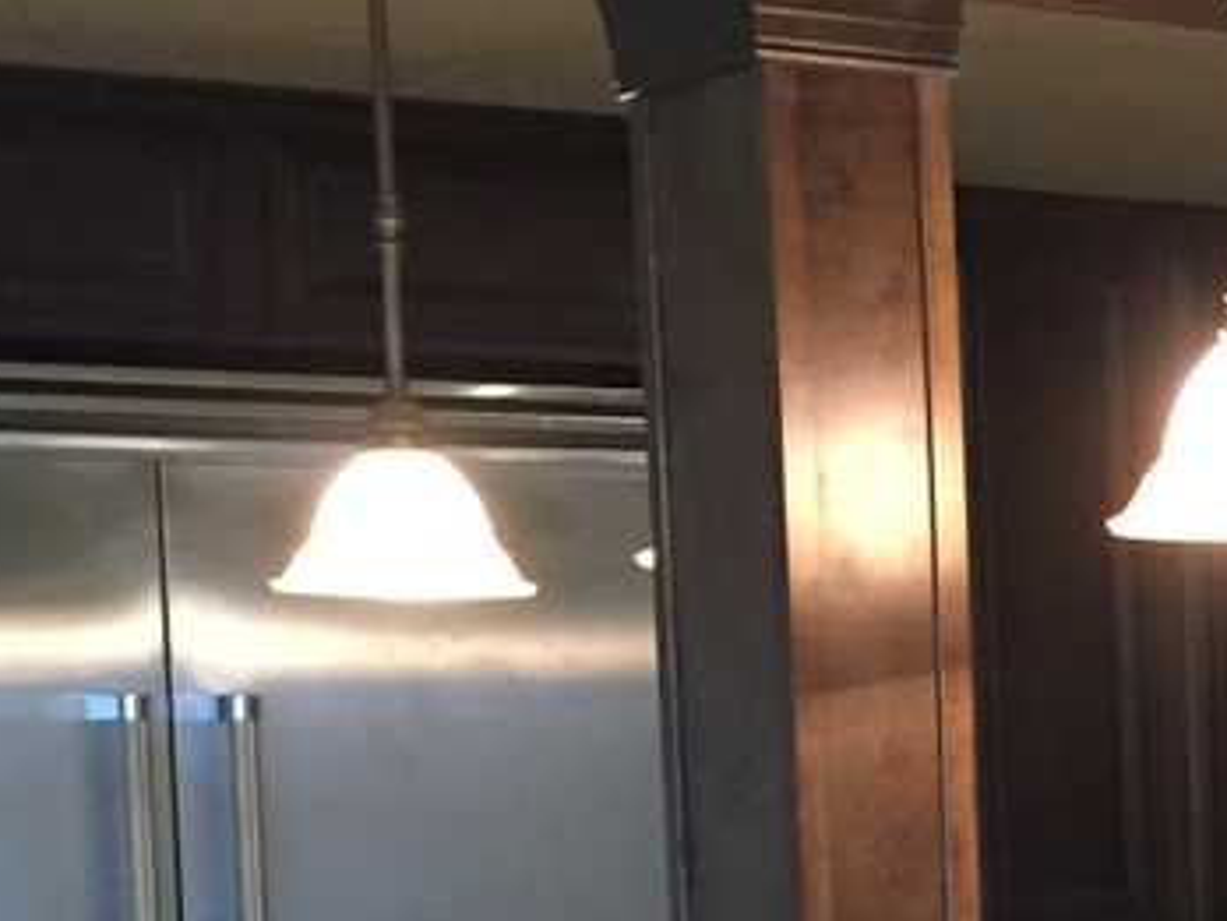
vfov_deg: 13.1
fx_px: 3935
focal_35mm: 111
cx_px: 1983
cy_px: 1023
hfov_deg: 15.9
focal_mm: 4.15
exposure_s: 1/30
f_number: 2.2
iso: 250
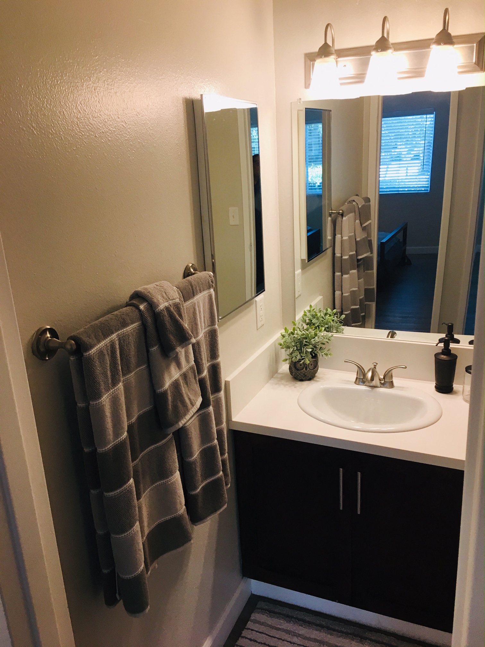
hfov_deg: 48.2
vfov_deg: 61.7
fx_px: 542
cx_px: 242
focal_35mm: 29
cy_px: 324
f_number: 2.2
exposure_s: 1/33
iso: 40
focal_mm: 4.15
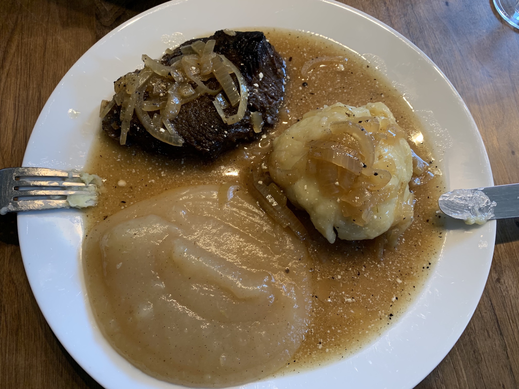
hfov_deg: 67.3
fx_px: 390
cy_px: 194
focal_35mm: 26
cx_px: 260
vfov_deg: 53.1
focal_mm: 4.25
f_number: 1.8
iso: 160
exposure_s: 1/48
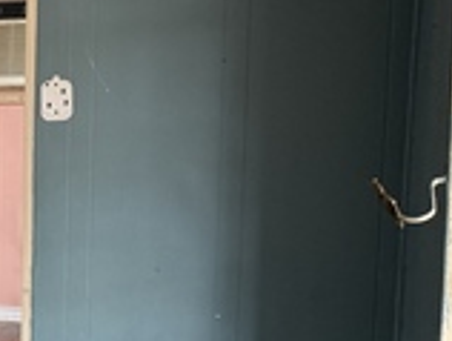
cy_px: 252
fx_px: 1269
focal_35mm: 97
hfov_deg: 16.5
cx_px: -392
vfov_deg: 15.2
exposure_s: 1/60
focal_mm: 6.76
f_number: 1.78
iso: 160
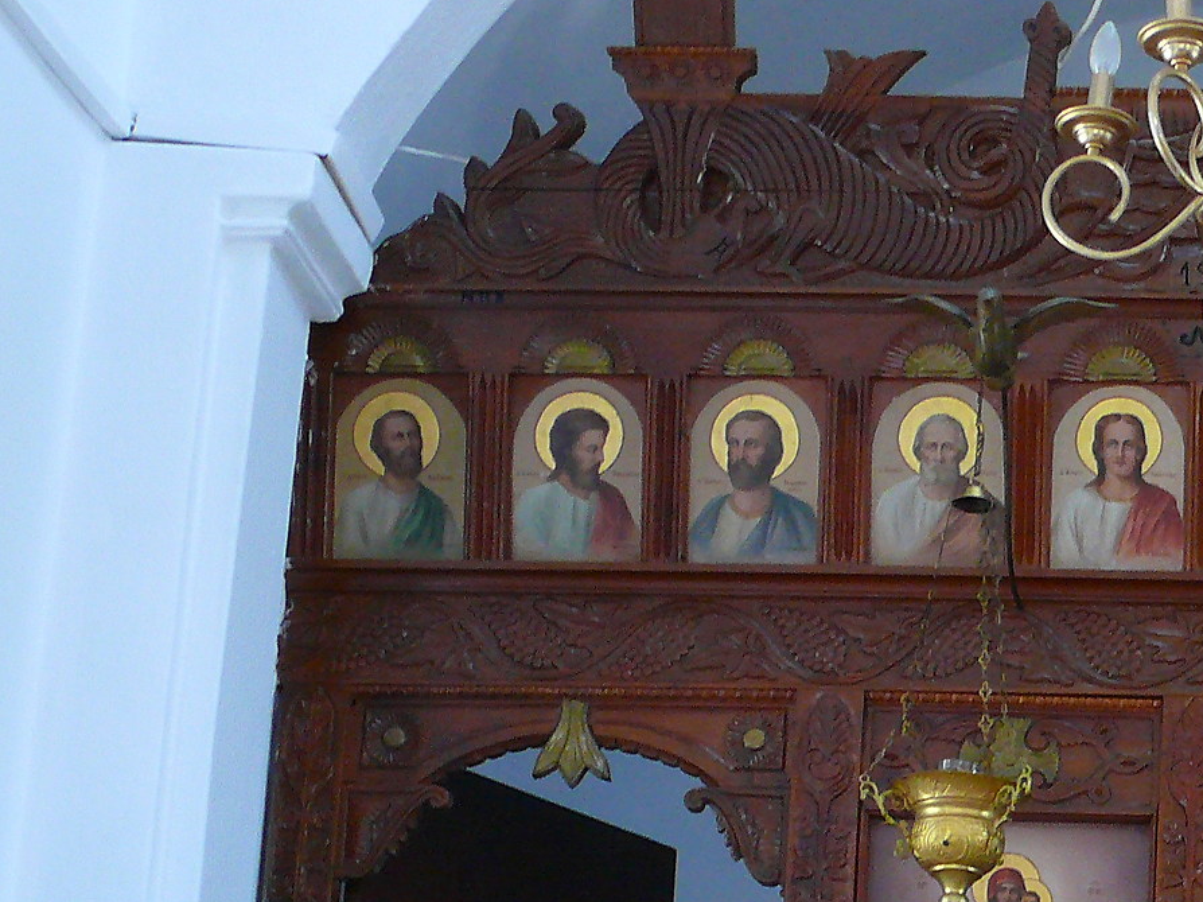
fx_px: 3266
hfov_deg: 19.4
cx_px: 1518
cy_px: 1148
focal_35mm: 94
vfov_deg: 15.1
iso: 200
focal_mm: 7.4
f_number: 6.3
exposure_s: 1/15
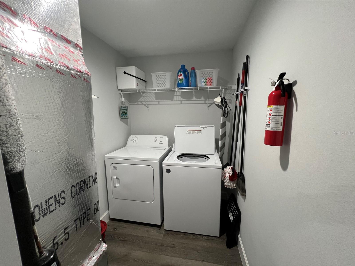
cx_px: 178
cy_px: 133
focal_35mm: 13
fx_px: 133
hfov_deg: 106.2
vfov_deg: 89.9
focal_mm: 1.57
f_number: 1.8
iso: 160
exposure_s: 1/60
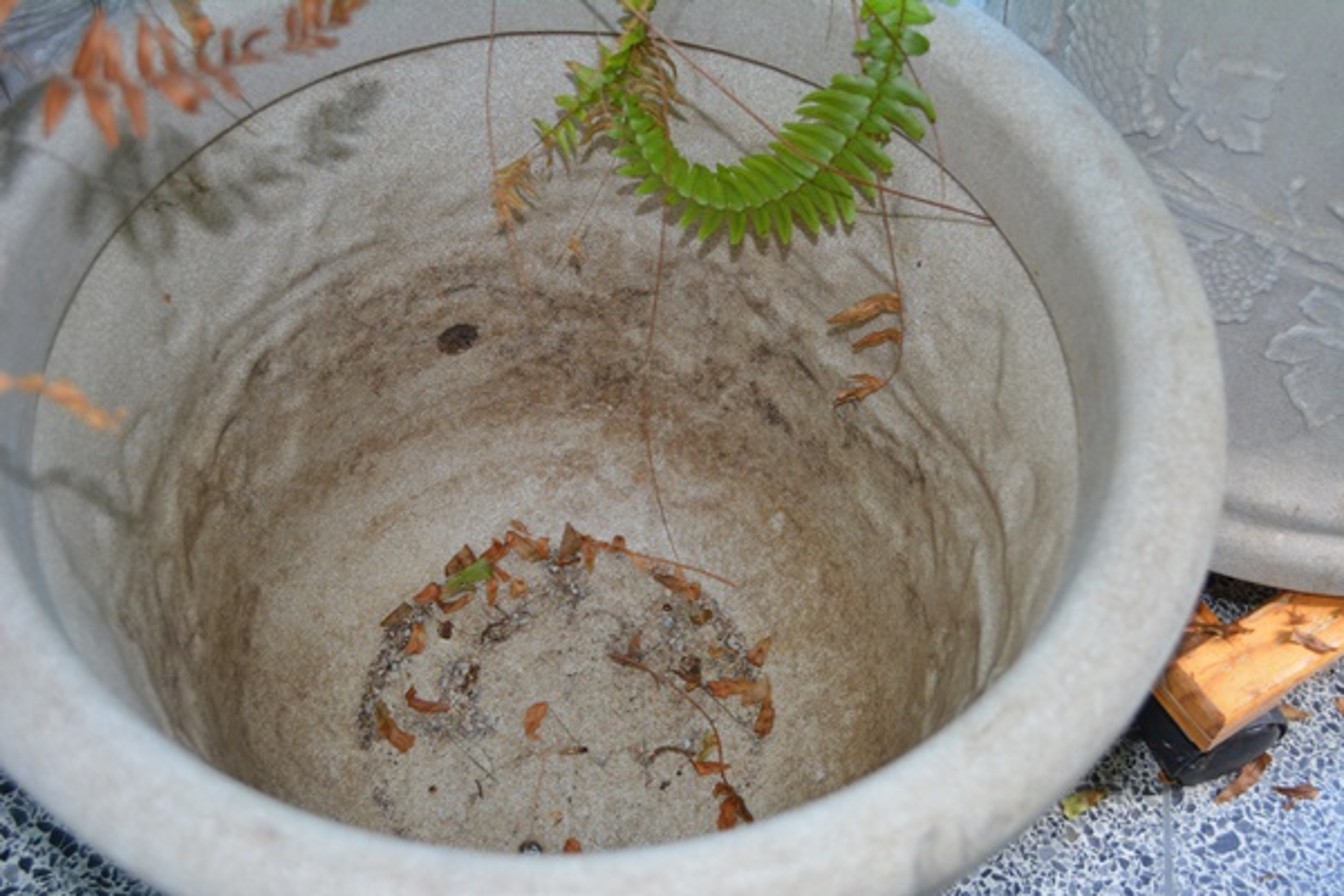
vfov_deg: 29.9
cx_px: 672
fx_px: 1680
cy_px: 448
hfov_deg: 43.6
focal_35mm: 45
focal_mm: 30
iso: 560
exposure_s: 1/60
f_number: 4.5
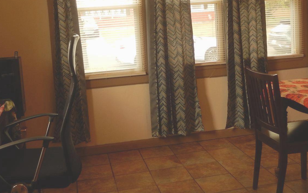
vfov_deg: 26.6
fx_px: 403
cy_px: 54
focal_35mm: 48
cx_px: 163
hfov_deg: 41.8
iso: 125
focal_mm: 4.5
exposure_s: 1/50
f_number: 3.4
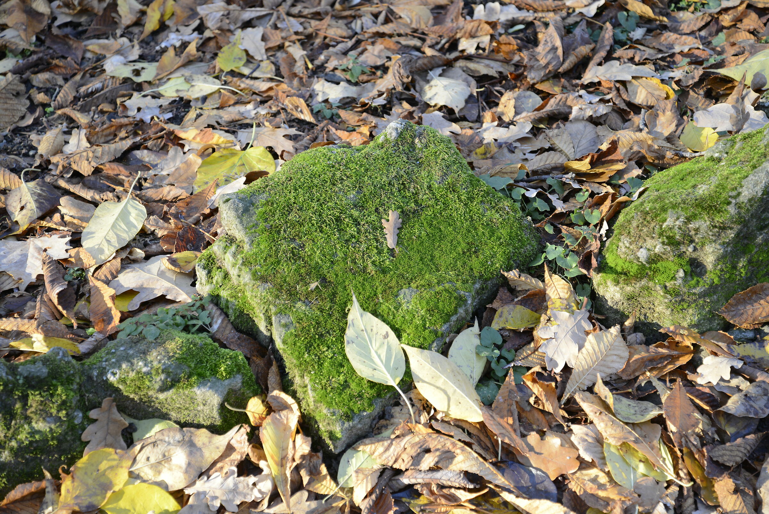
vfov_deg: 17.5
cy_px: 257
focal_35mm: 78
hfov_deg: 26.0
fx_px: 1667
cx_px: 384
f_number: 4.5
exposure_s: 1/100
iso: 400
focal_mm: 78
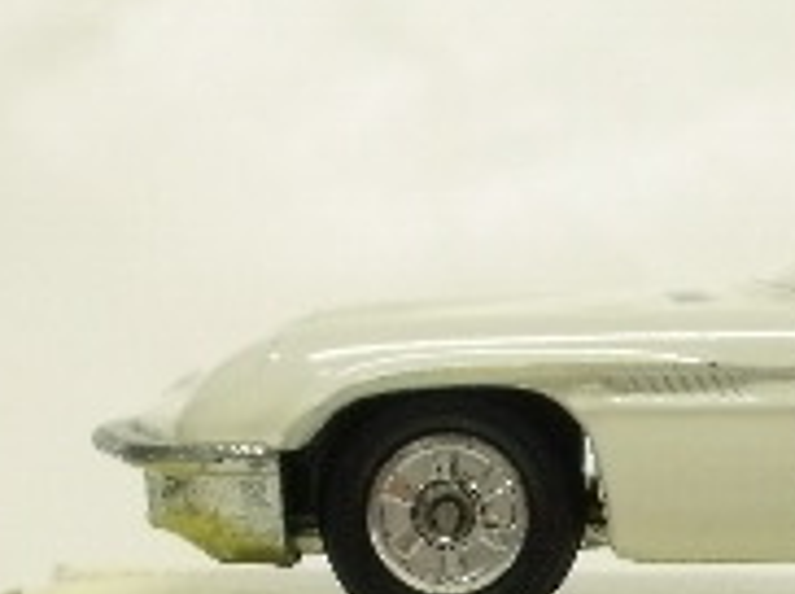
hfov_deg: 12.4
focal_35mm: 155
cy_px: 856
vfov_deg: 9.3
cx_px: 965
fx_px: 3555
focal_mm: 7.7
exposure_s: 1/8
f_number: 4
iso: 125
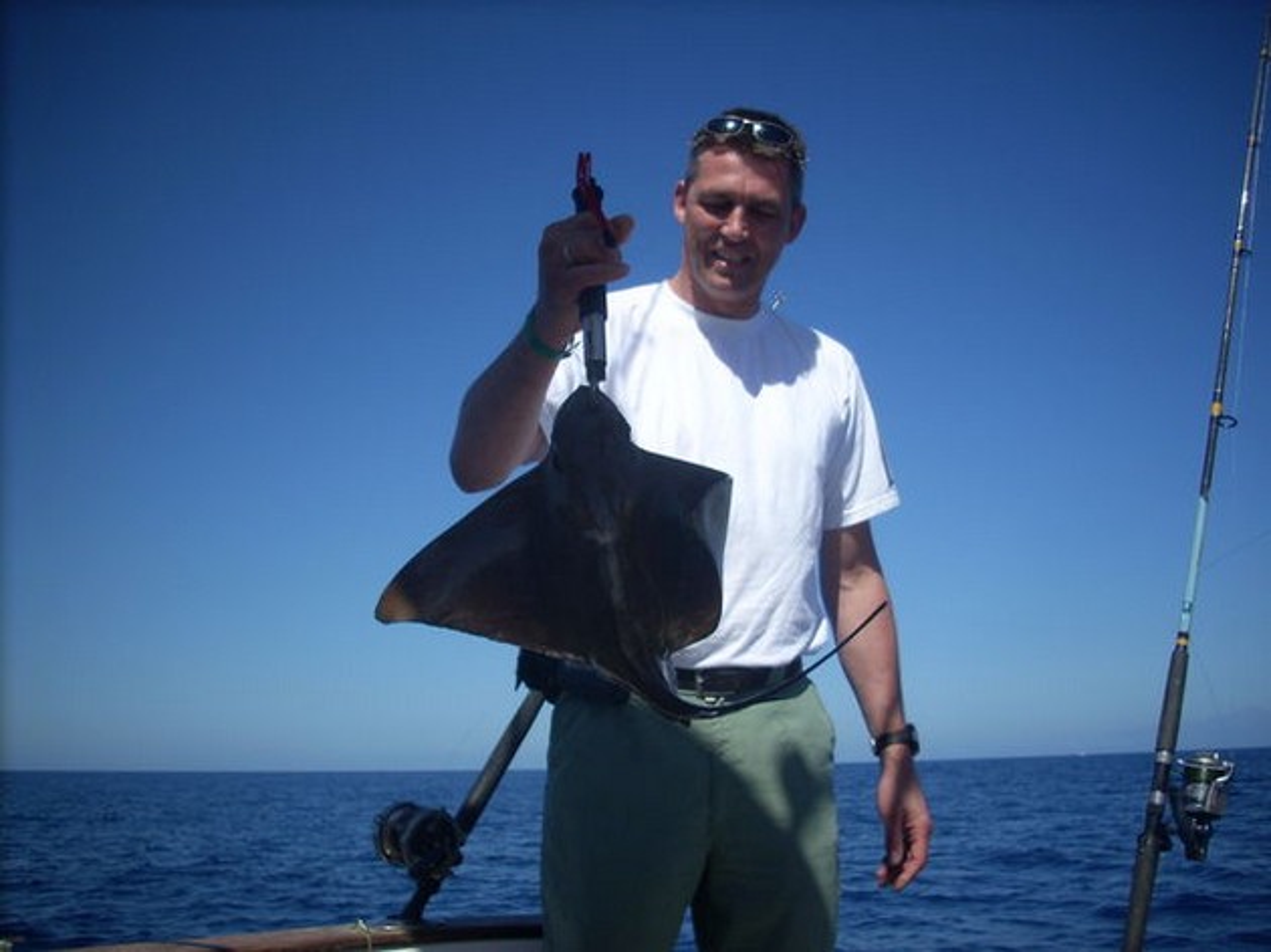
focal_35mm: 37
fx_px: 1358
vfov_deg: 38.6
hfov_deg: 50.2
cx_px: 636
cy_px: 476
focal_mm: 6.2
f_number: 5.6
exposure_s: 1/479
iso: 64
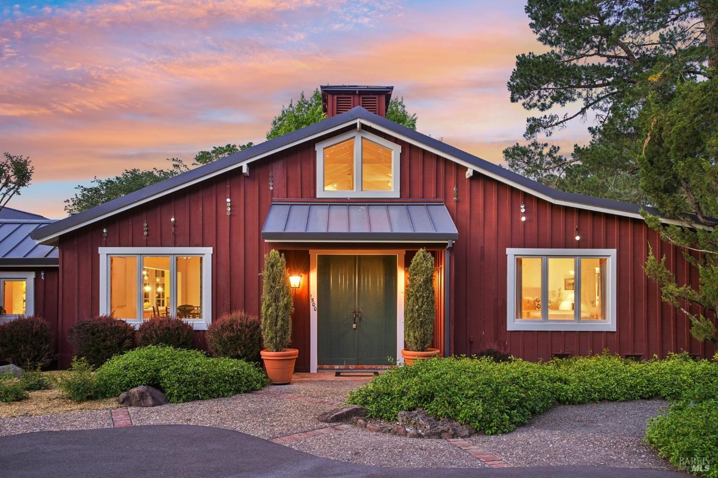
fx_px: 558
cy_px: 239
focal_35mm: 28
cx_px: 359
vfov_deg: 46.4
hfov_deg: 65.5
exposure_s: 1/1.43
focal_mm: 28
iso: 400
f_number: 8
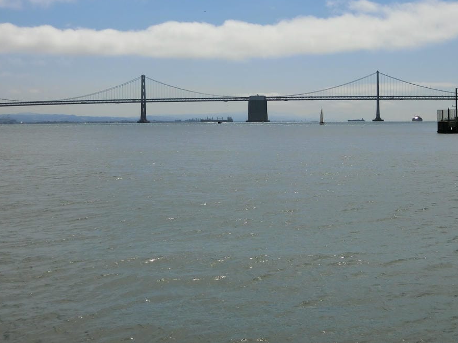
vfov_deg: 24.3
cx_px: 298
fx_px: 794
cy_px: 111
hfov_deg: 32.0
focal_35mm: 60
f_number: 9.9
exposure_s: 1/400
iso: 80
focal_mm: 9.5
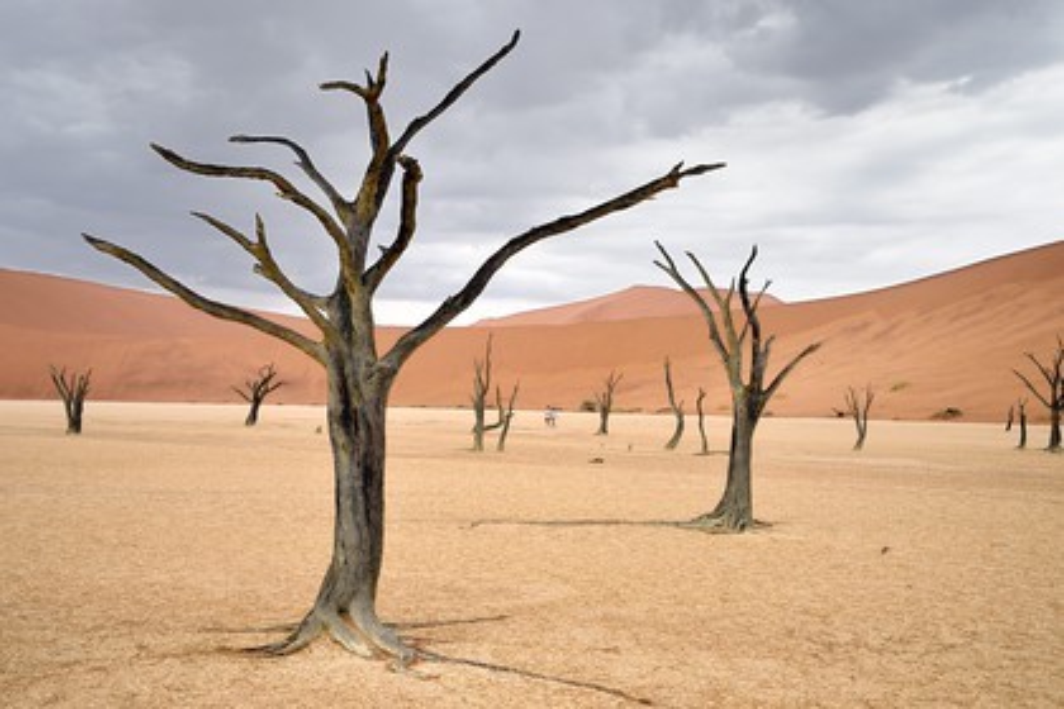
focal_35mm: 40
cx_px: 532
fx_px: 1182
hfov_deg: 48.5
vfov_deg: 33.4
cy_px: 354
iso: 100
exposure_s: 1/80
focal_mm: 40
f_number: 11
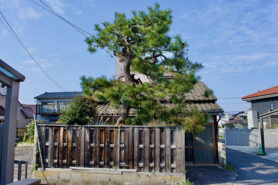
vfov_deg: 47.9
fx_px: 208
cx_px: 139
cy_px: 92
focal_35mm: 27
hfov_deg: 67.4
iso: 100
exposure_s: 1/250
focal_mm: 18
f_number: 7.1
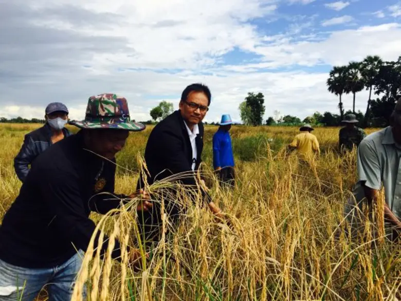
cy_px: 150
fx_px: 336
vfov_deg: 48.2
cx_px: 200
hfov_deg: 61.7
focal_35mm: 29
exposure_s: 1/2740
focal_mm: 4.15
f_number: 2.2
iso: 32
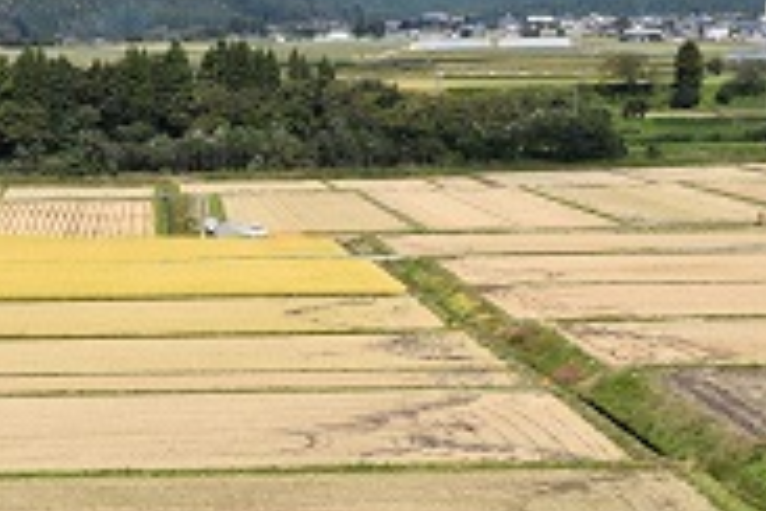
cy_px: 226
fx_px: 2191
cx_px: 155
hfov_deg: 19.6
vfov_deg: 13.3
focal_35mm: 103
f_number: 10
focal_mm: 28
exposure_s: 1/400
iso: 200
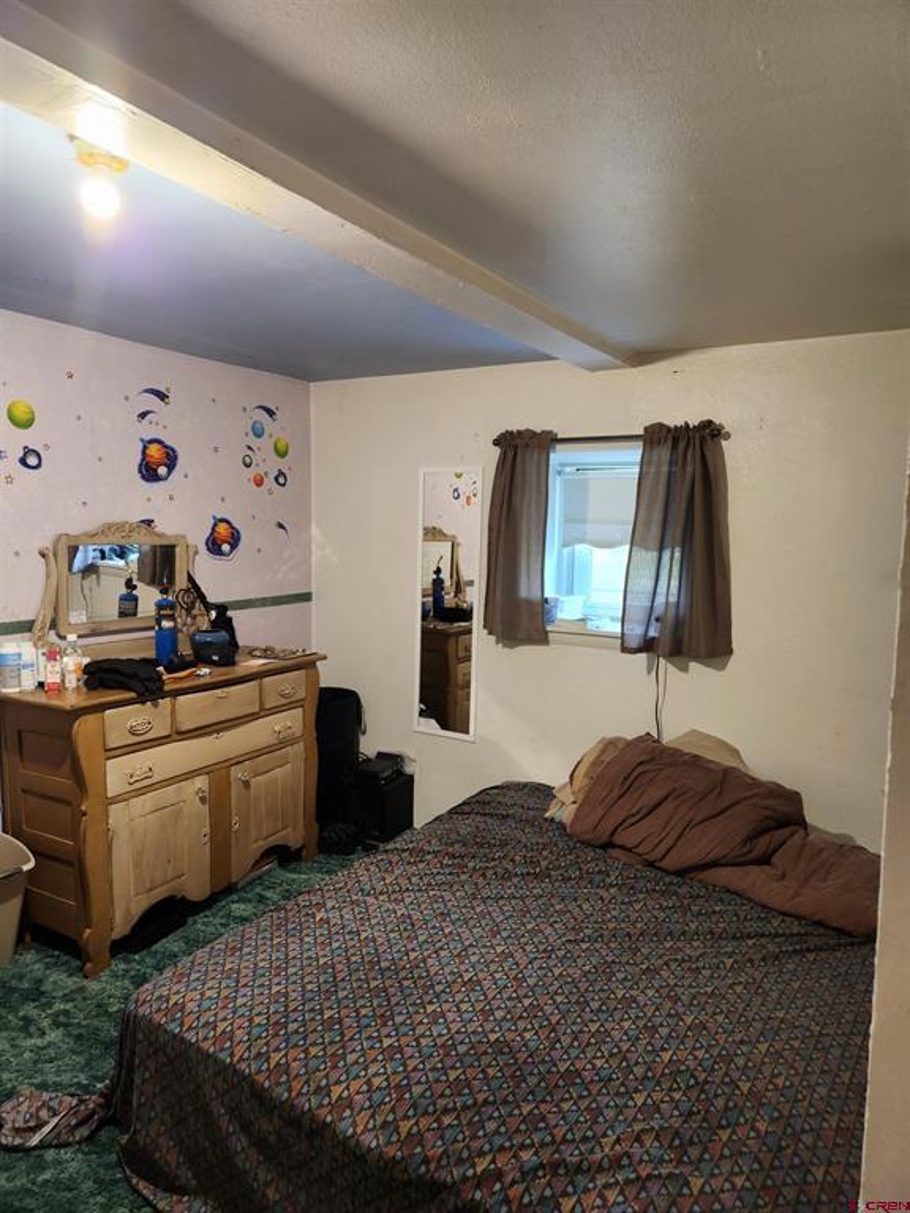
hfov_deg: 58.9
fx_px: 806
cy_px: 606
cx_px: 455
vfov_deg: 73.9
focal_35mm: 23
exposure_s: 1/30
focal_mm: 5.4
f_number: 1.8
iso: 250
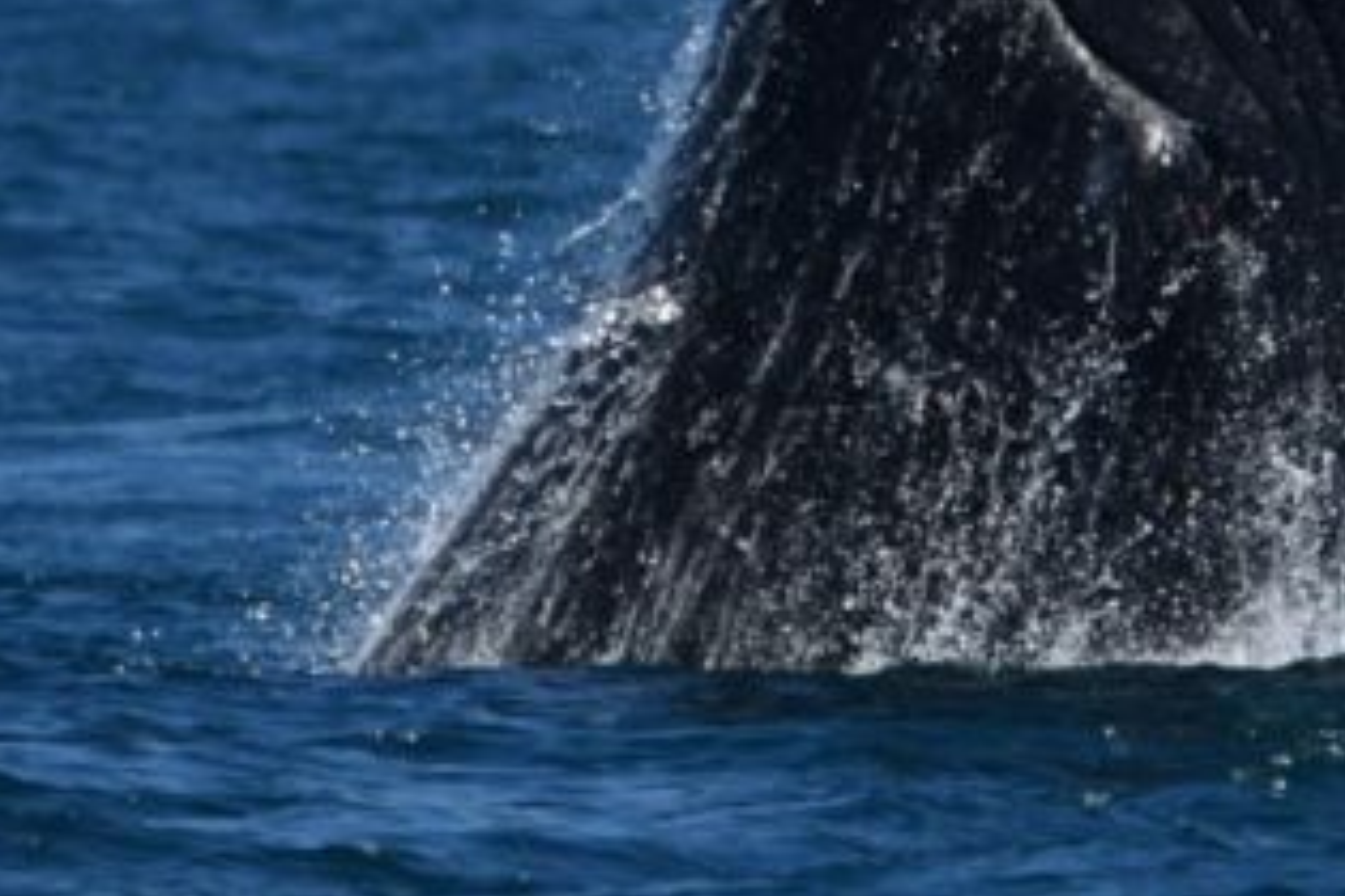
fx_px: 42663
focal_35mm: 1142
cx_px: 1149
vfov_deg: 1.2
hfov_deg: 1.8
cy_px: -181
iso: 640
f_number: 6
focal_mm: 450
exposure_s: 1/8000
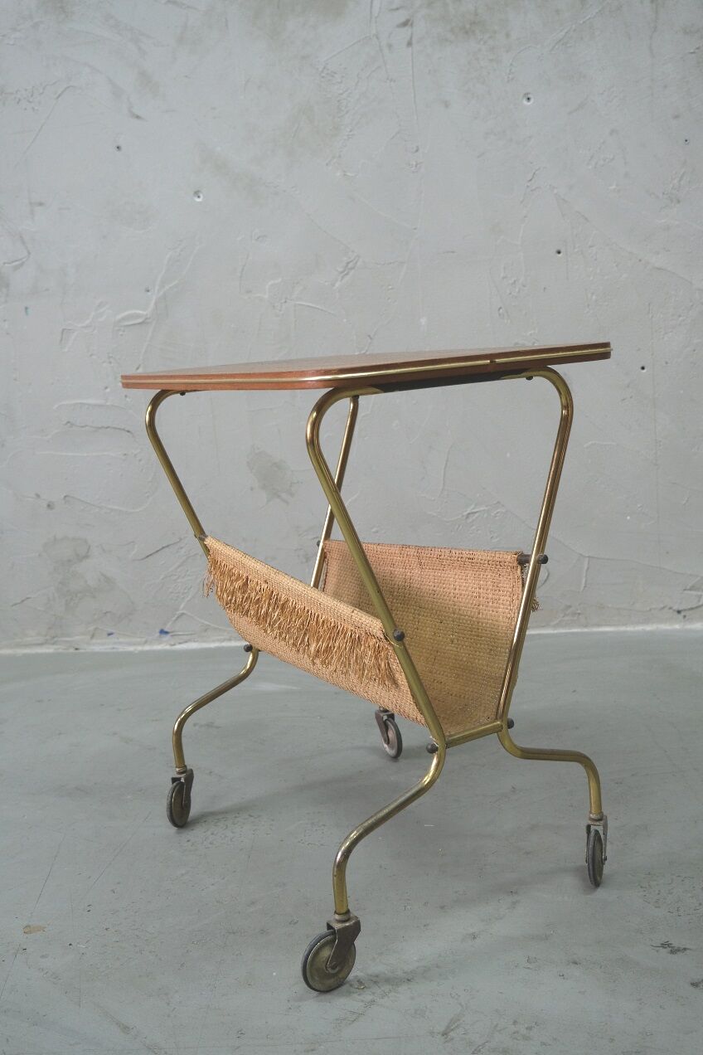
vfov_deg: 57.2
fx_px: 967
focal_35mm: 33
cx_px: 352
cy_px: 528
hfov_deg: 40.0
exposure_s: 1/30
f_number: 4
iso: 1000
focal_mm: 22.3
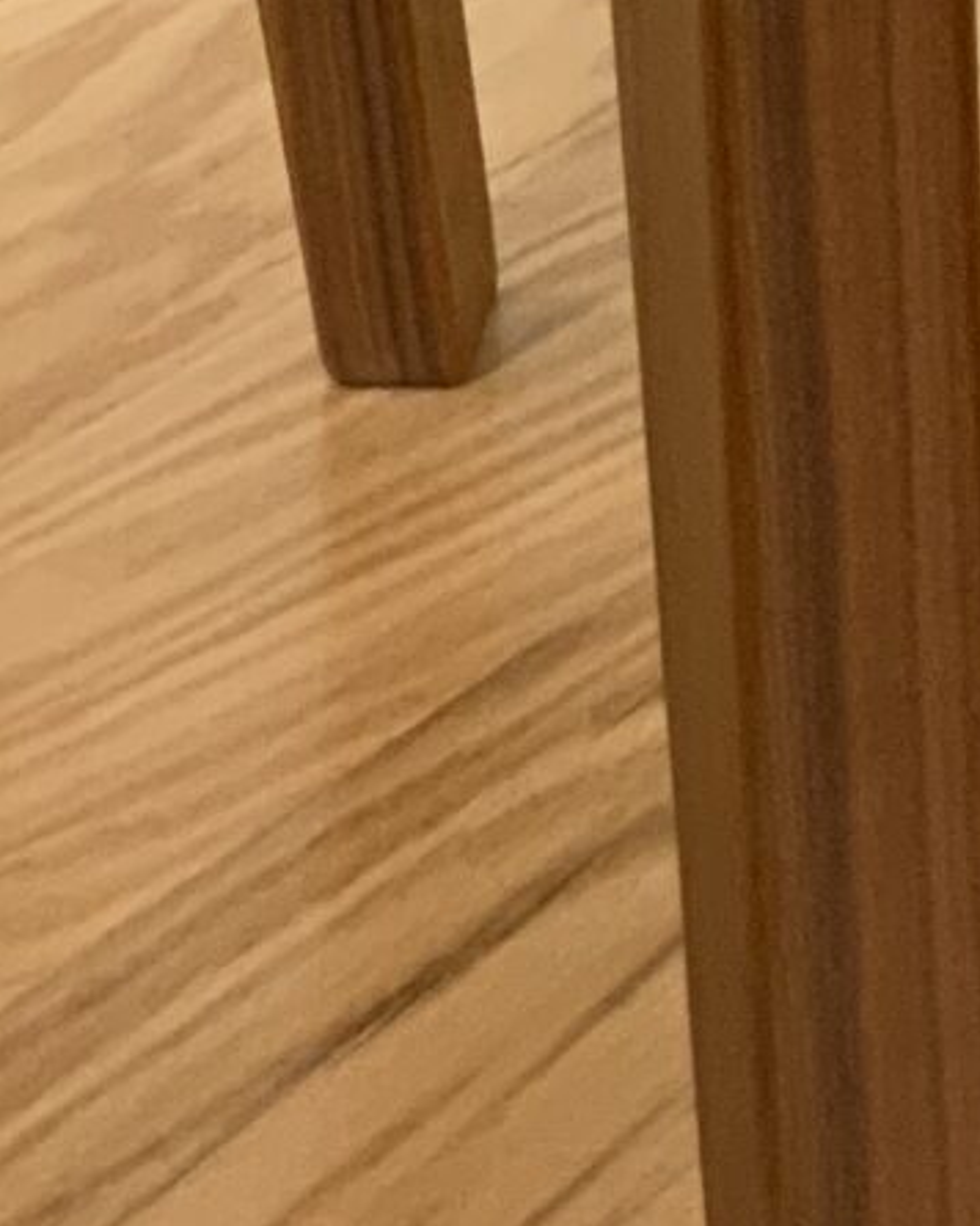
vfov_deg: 10.9
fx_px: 5910
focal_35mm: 163
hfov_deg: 9.2
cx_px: 1583
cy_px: -1083
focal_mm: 3
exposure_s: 1/60
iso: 80
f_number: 1.8
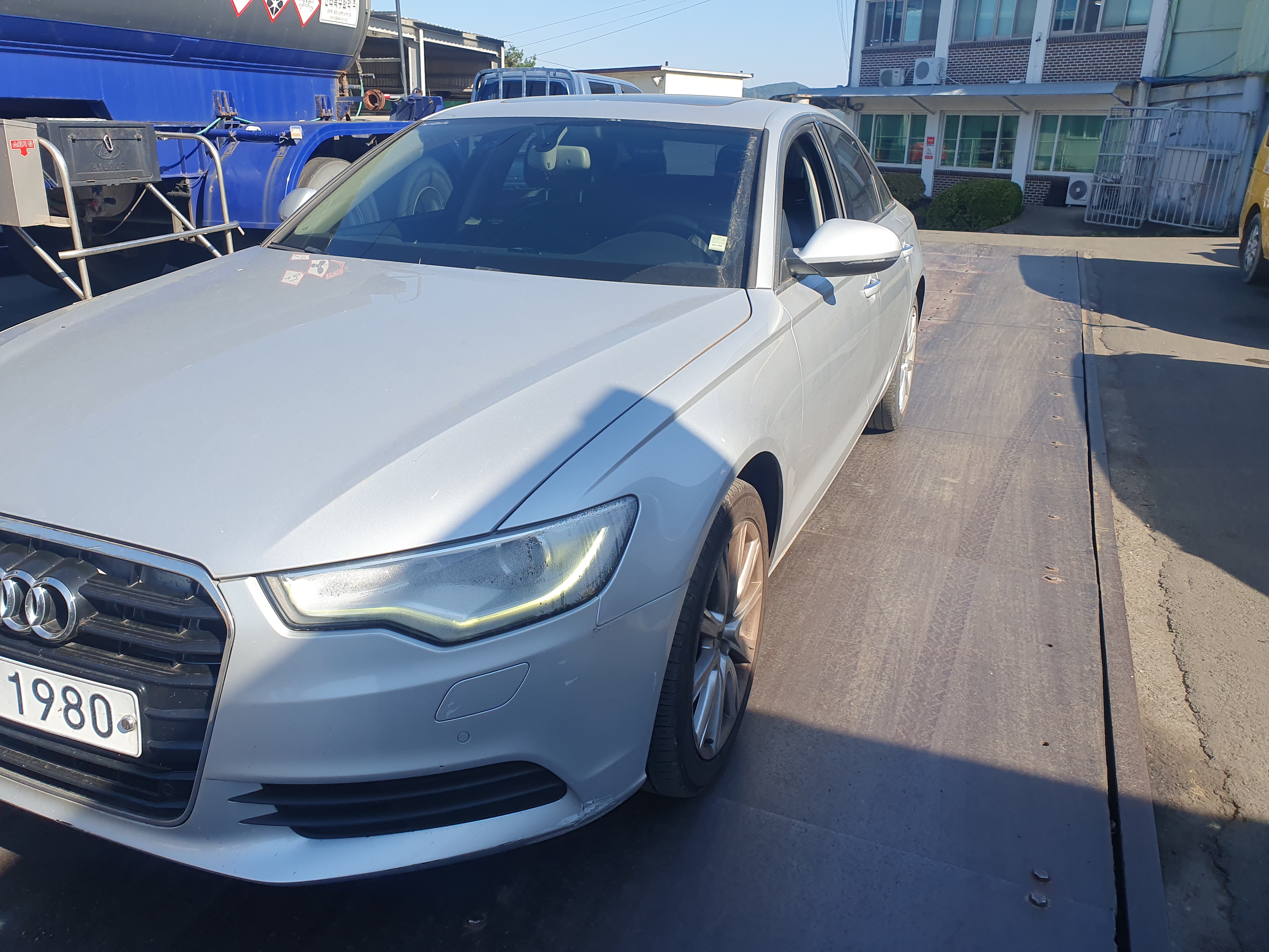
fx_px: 953
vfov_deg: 53.1
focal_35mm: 26
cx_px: 634
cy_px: 476
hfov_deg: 67.3
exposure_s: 1/1068
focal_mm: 4.32
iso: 50
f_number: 2.4
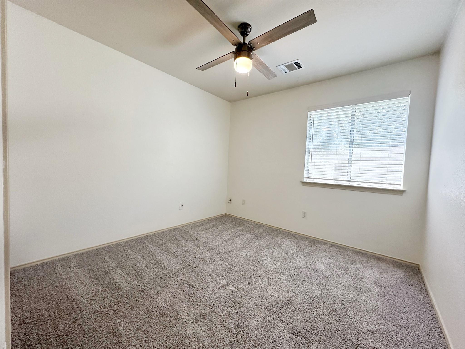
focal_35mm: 14
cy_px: 174
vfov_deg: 85.7
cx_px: 232
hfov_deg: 102.1
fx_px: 188
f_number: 2.2
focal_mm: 2.22
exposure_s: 1/120
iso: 320
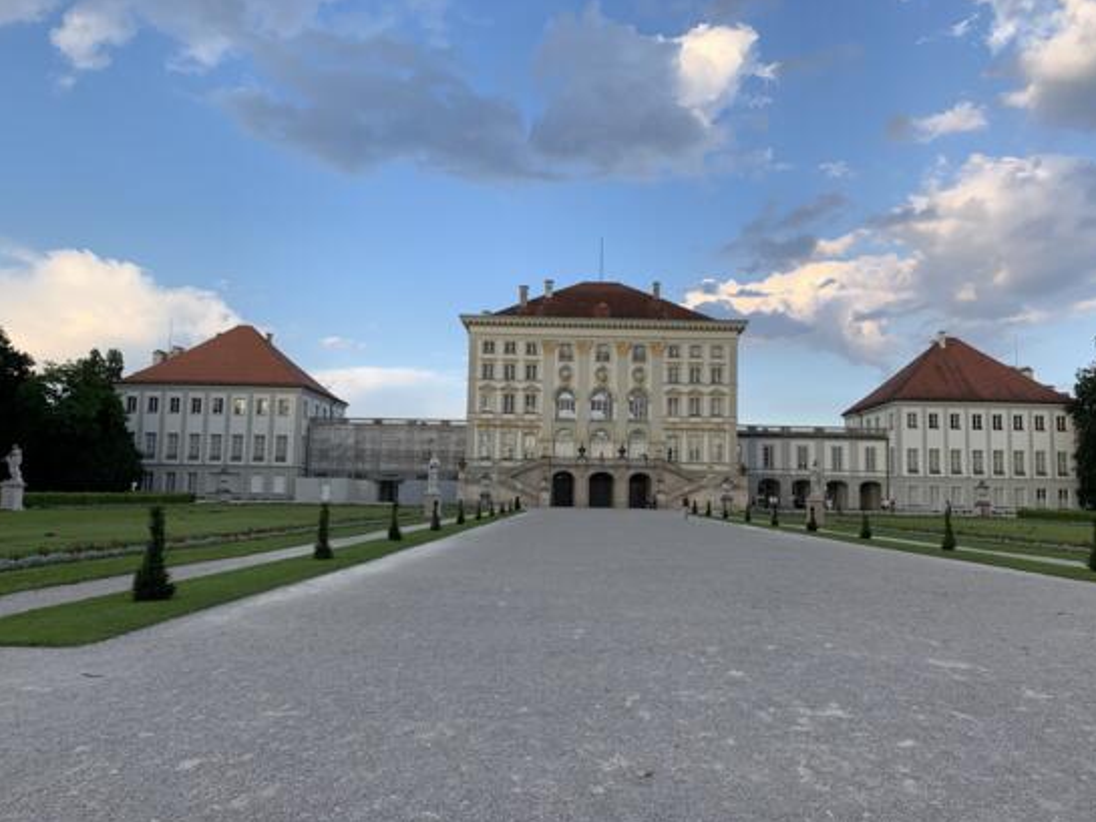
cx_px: 586
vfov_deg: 49.8
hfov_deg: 63.4
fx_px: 887
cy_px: 422
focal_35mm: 28
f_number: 1.8
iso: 25
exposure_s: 1/796
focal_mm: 4.25
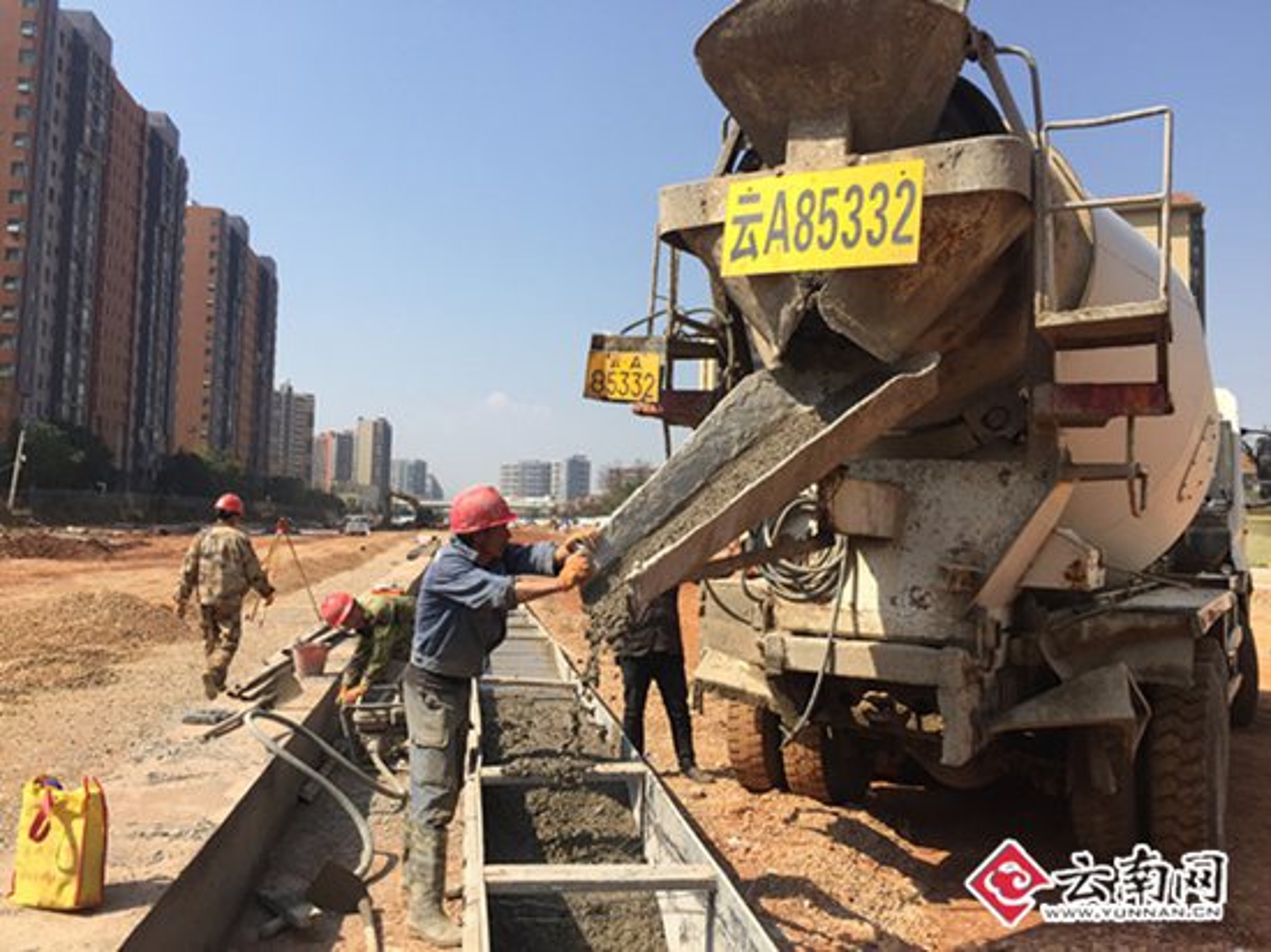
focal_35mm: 29
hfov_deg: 61.7
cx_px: 636
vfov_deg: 48.2
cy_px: 476
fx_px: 1064
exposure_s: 1/1721
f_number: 2.2
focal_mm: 4.15
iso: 32
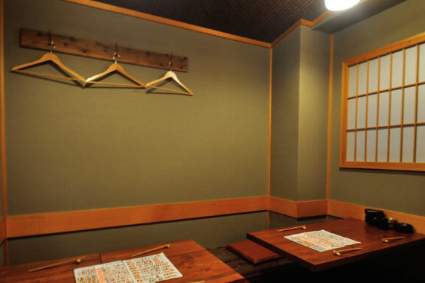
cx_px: 217
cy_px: 156
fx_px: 248
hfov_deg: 81.2
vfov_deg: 59.3
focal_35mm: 21
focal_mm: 10
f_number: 6.3
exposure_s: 1/3
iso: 800
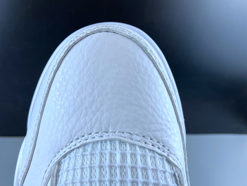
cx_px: 124
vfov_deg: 53.1
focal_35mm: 26
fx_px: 186
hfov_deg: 67.3
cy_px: 93
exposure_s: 1/100
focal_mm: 4.25
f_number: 1.8
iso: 40
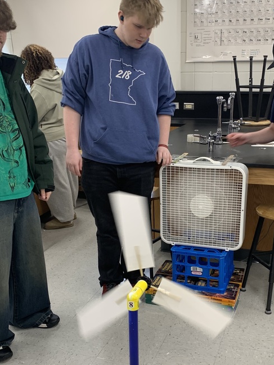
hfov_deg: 35.1
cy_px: 231
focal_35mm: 41
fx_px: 433
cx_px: 161
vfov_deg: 45.3
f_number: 1.8
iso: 64
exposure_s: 1/50
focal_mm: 4.25
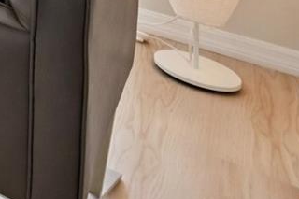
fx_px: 581
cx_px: -377
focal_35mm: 70
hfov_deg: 16.4
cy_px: -285
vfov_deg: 13.7
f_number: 8
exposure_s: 1/50
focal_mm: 14
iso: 400
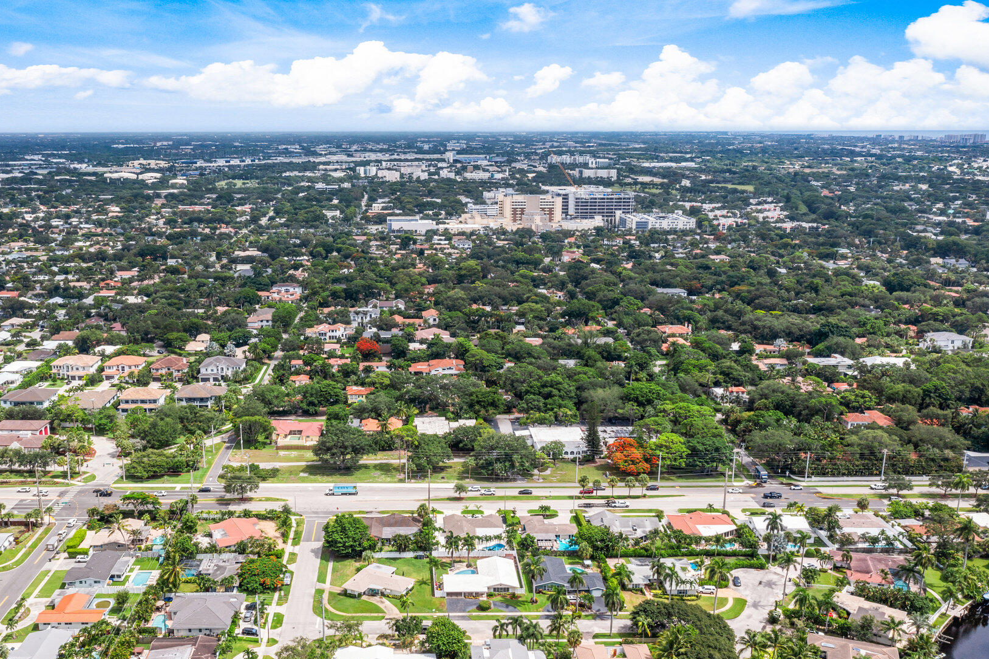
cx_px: 418
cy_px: 380
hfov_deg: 57.0
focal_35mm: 33
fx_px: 906
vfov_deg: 39.8
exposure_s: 1/500
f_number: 6.3
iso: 100
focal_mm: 10.26
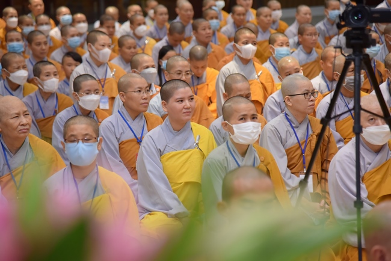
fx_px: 1304
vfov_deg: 11.4
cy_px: 130
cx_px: 196
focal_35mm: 120
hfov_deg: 17.1
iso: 1250
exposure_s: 1/200
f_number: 4
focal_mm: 120
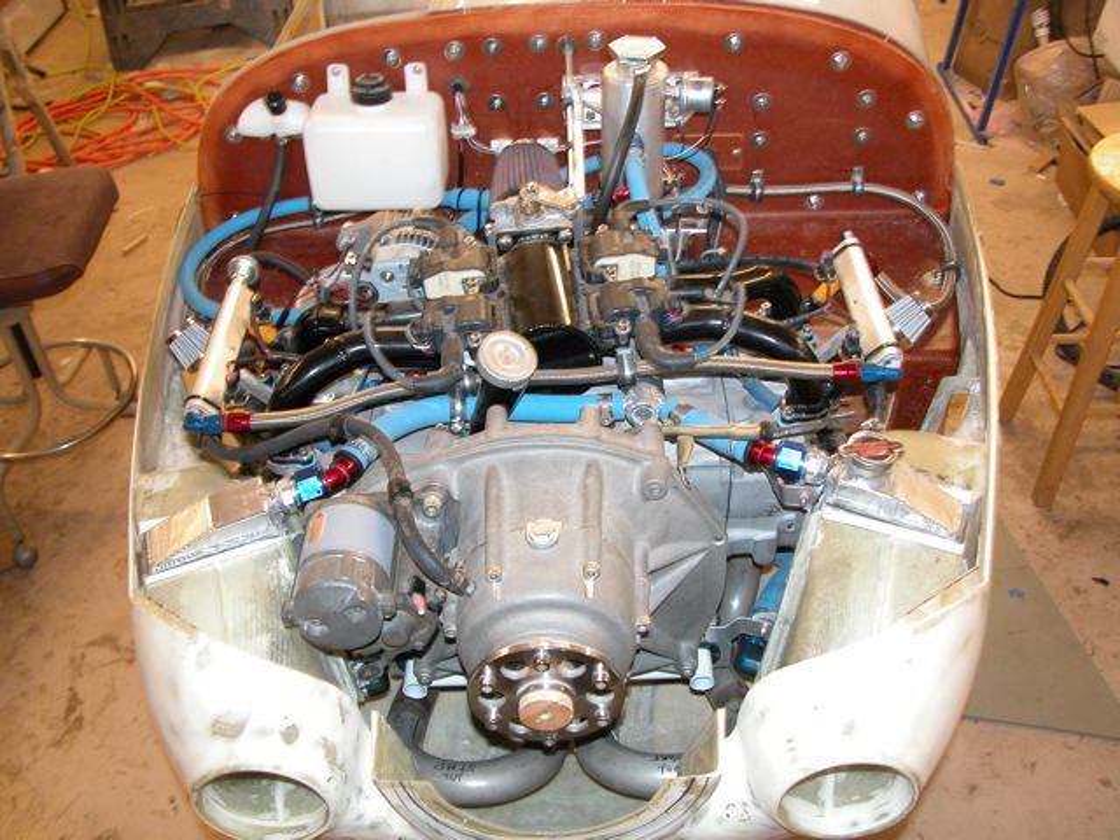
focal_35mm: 35
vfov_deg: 40.7
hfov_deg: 52.6
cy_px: 420
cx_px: 560
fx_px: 1132
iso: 200
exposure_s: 1/30
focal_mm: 8.9
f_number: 2.8
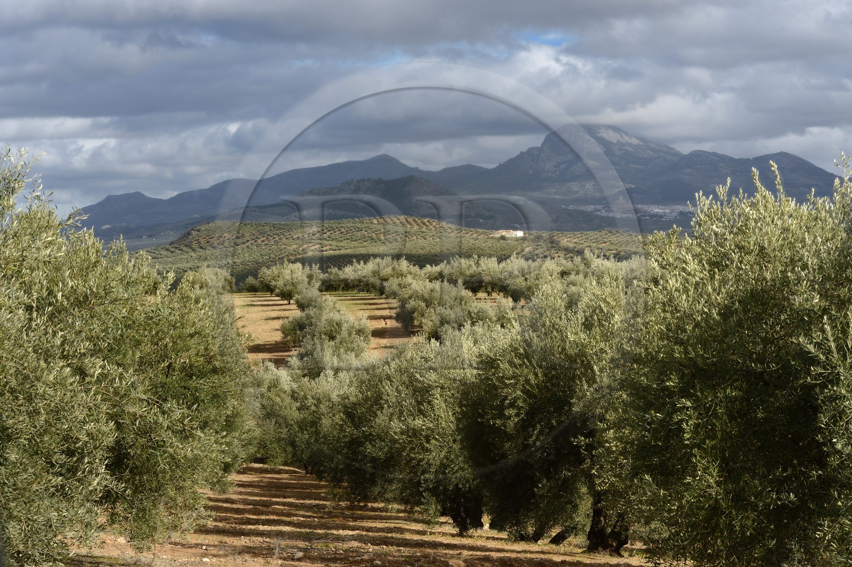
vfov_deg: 14.4
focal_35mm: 95
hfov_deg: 21.5
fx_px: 2246
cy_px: 284
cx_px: 426
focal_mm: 95
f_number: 16
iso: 400
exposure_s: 1/250
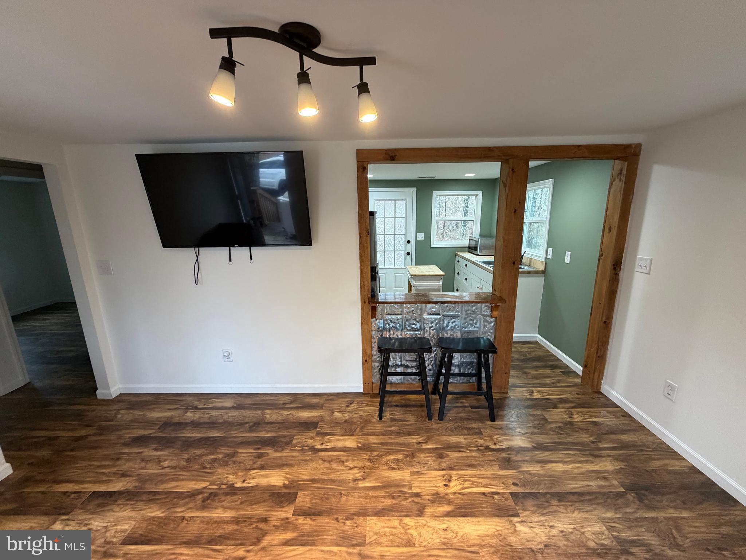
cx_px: 373
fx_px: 302
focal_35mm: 14
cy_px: 280
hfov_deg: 102.1
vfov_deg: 85.7
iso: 250
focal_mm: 2.22
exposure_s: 1/60
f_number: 2.2
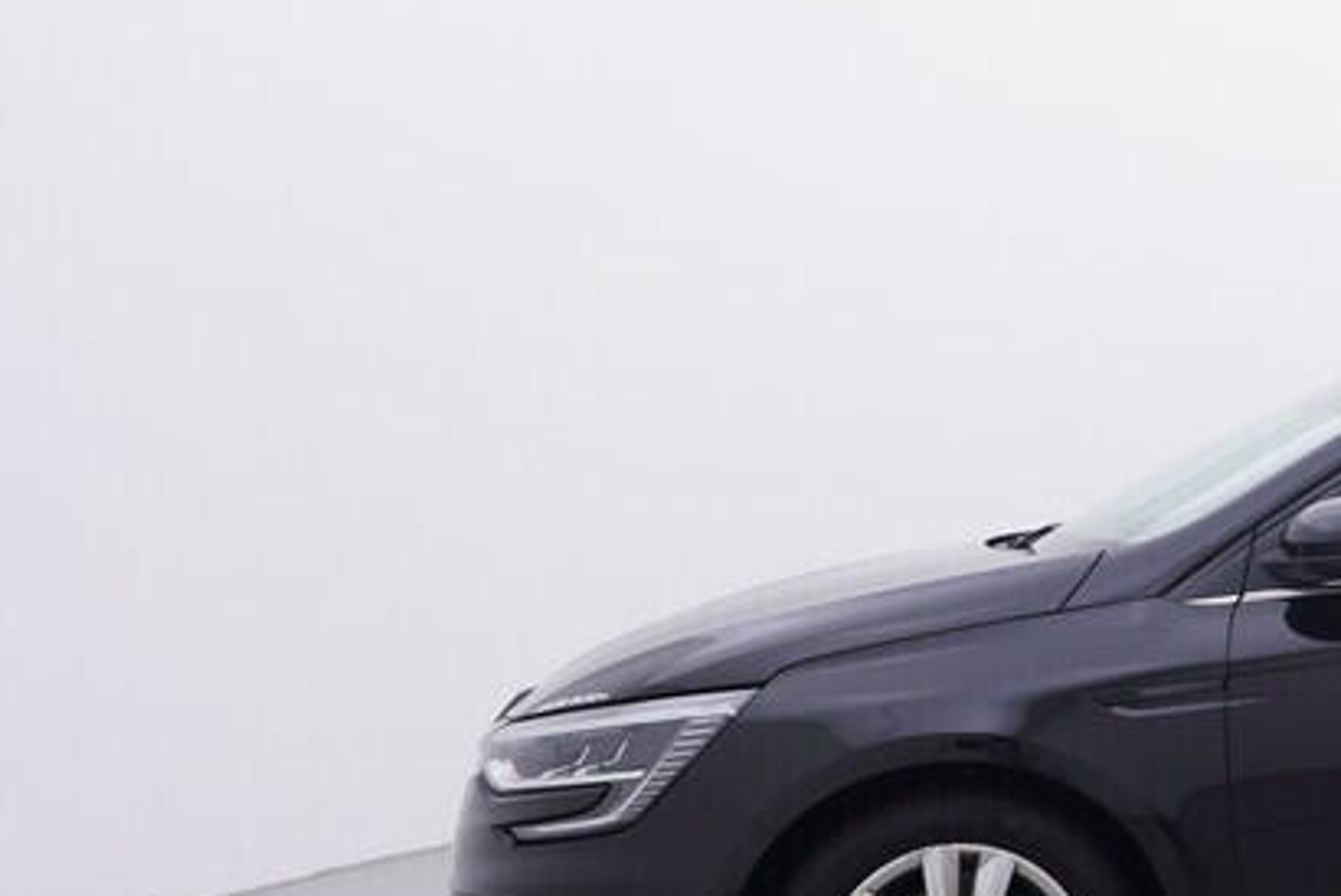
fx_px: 2097
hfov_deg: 30.4
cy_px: 674
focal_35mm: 56
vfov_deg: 23.9
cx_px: 1590
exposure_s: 1/80
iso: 200
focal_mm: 15
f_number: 5
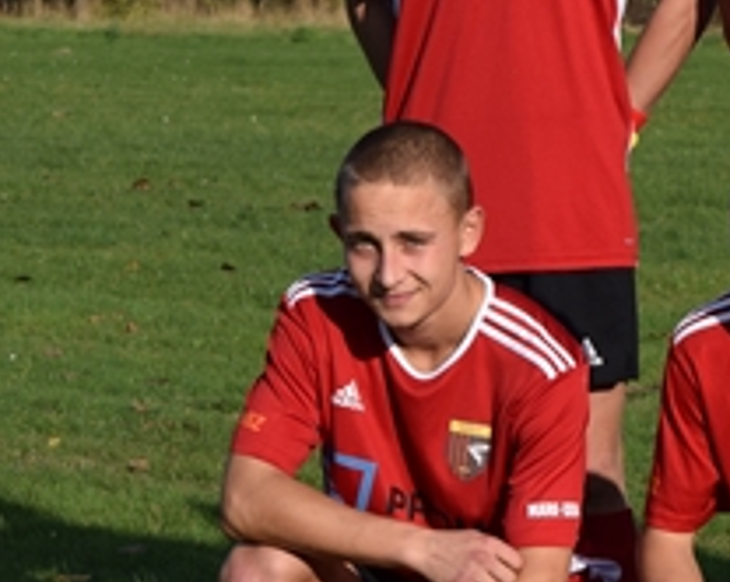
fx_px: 6276
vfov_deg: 5.3
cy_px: 133
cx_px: 1348
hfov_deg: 6.5
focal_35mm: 291
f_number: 6.3
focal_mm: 55
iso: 400
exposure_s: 1/1600
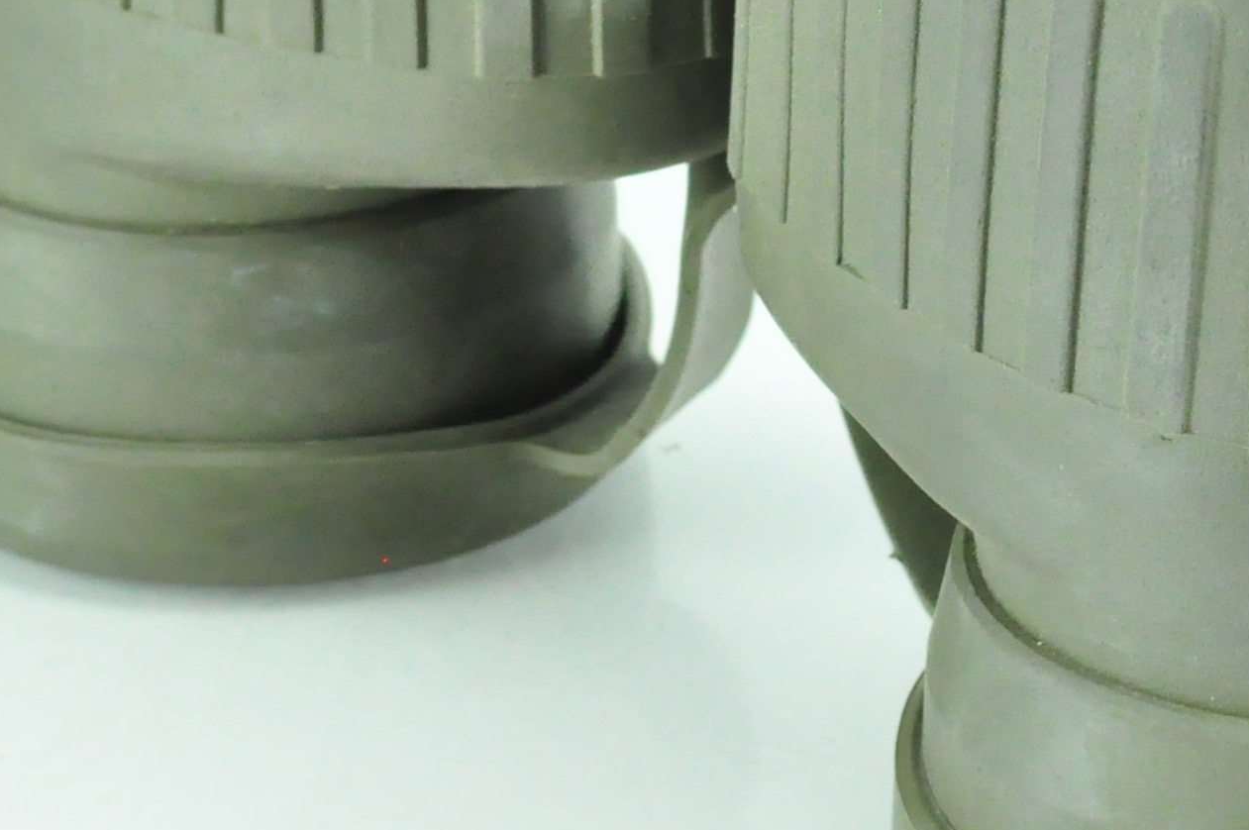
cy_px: -114
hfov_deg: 10.1
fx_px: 7070
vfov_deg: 6.7
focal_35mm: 204
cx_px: 899
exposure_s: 1/125
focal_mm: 40
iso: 2200
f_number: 7.1
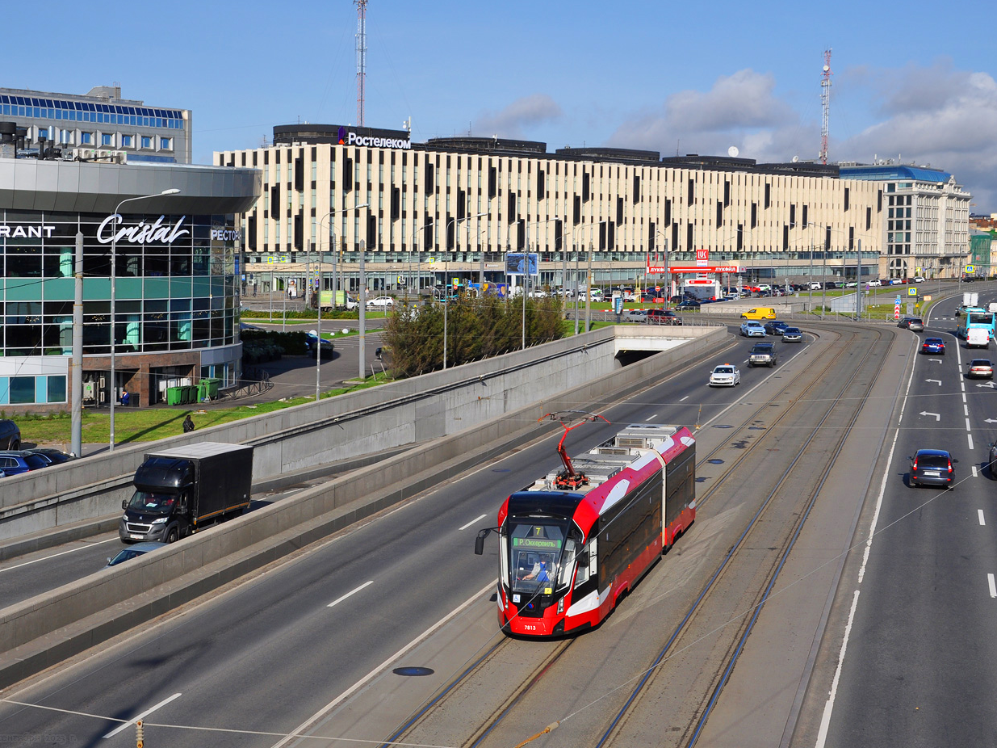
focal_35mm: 49
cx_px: 467
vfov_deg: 29.7
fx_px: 1411
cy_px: 374
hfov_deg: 38.9
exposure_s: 1/500
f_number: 8
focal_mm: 30
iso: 200
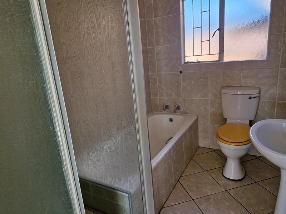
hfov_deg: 73.9
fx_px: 190
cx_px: 143
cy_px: 107
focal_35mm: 23
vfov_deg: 58.9
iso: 80
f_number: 1.8
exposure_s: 1/180
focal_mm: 5.54
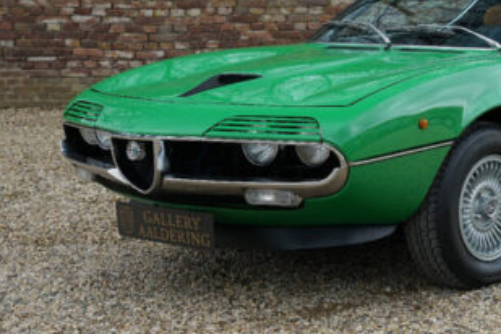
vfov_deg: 14.3
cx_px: 438
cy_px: 94
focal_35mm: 95
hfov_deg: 21.0
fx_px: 1325
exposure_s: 1/60
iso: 125
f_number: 5.6
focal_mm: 49.1
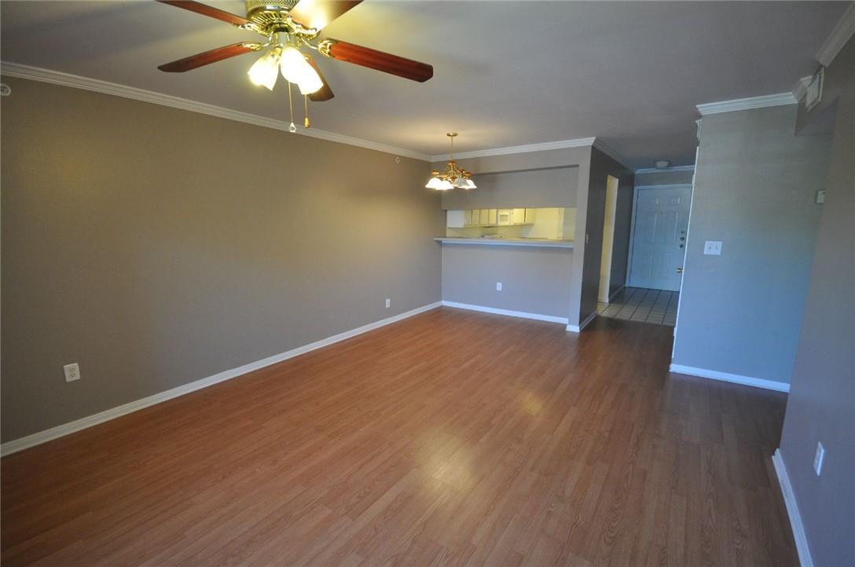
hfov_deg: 100.5
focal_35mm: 15
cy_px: 284
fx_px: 356
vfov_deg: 77.1
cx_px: 428
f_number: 4
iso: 800
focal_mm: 10
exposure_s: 1/50
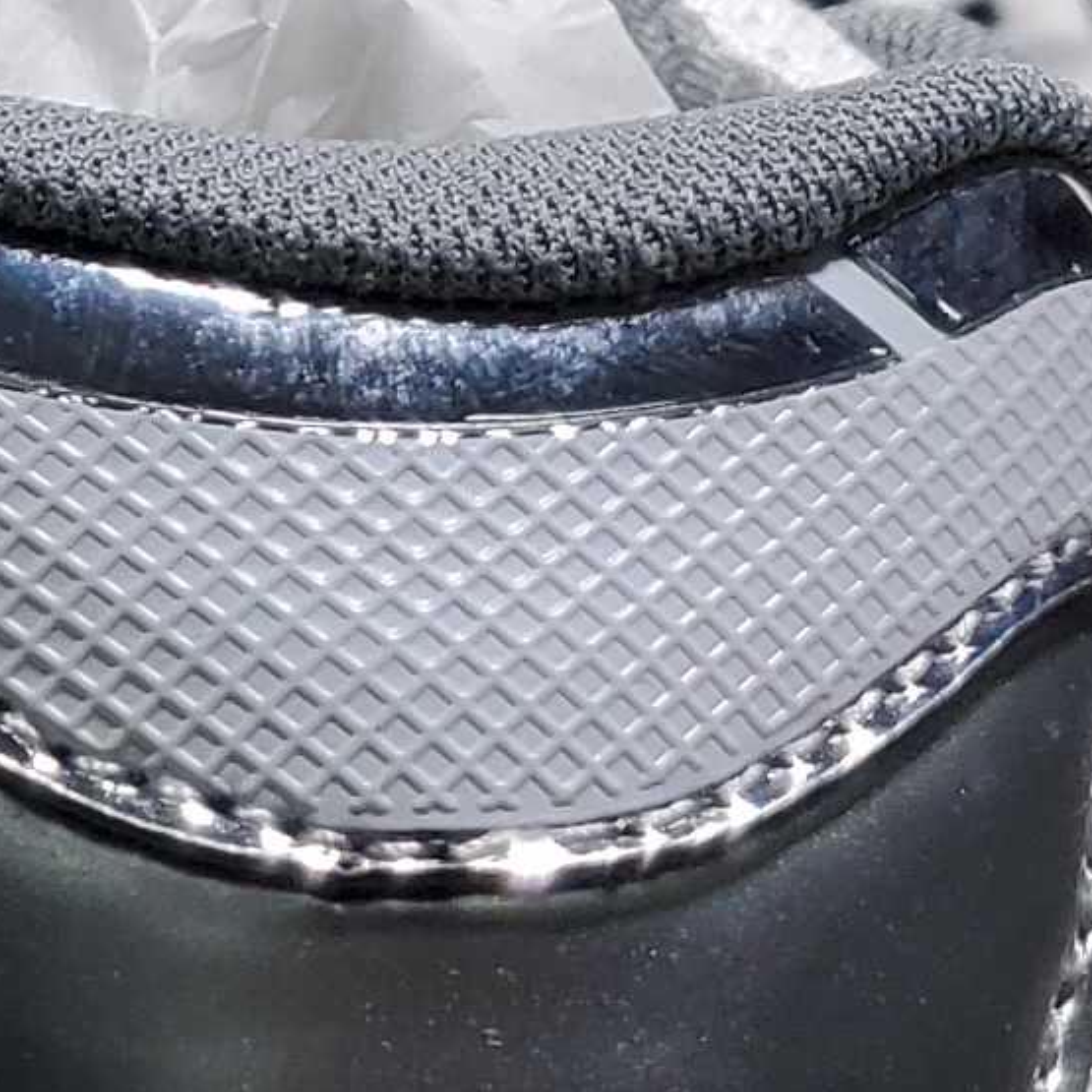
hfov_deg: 9.5
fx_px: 5960
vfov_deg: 10.4
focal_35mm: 167
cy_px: 864
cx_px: -1334
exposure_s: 1/472
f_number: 1.5
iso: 50
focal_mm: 4.3
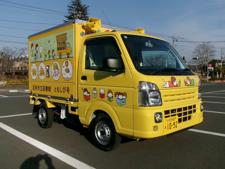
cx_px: 112
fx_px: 234
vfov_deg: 39.7
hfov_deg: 51.4
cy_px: 84
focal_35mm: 36
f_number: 11.8
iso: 100
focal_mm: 6.4
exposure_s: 1/210
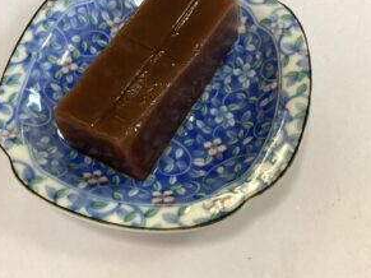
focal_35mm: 40
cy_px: 113
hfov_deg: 46.7
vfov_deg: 35.8
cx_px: 165
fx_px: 429
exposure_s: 1/60
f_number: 2.4
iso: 200
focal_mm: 3.3
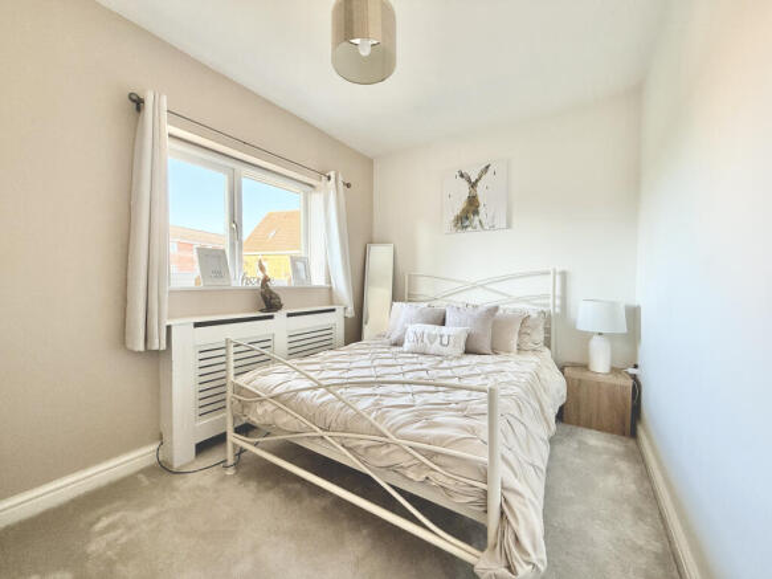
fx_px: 312
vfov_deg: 85.7
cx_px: 386
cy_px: 290
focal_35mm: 14
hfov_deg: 102.1
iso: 160
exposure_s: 1/99
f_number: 2.2
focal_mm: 2.22
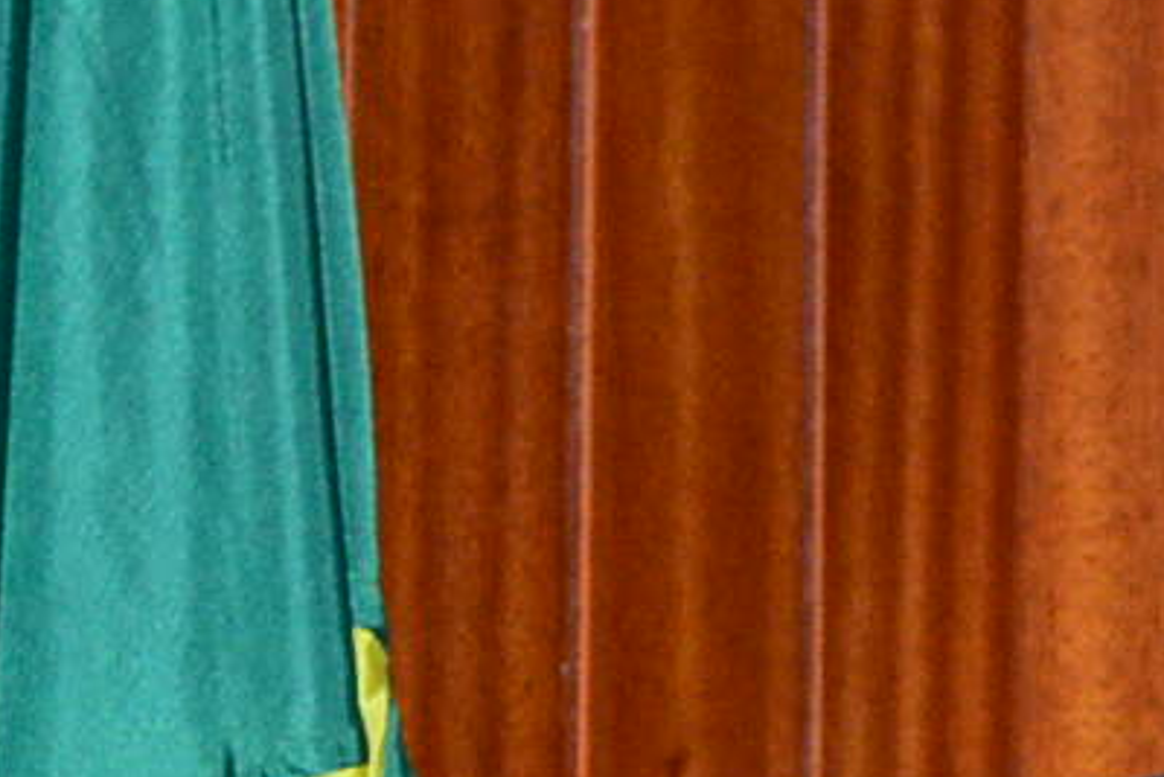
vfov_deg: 3.6
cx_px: -966
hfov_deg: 5.4
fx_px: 12161
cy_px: 1502
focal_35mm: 376
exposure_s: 1/125
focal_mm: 50
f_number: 6.3
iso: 2000
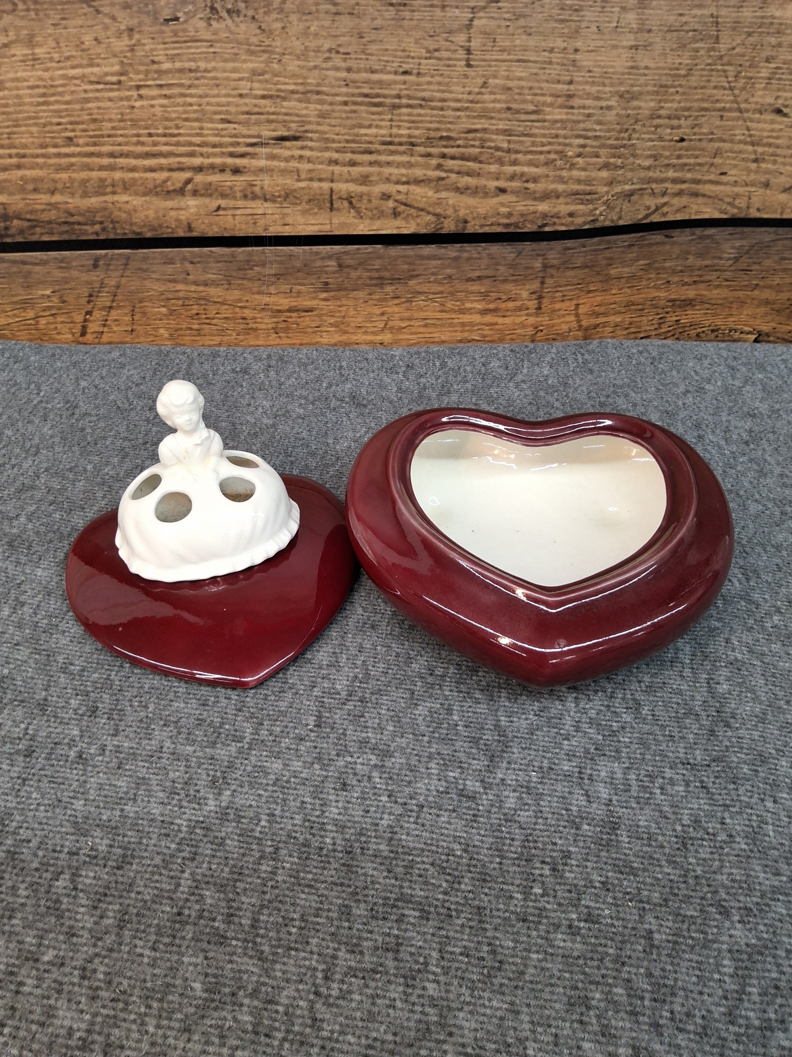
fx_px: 763
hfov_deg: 54.9
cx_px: 396
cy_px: 528
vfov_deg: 69.4
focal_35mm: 25
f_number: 2
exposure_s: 1/60.2
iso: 200
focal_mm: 3.08
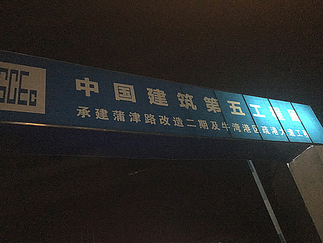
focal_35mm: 29
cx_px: 162
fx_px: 271
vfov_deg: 48.2
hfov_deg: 61.7
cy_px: 122
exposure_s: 1/17
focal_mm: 4.15
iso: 1250
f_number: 2.2
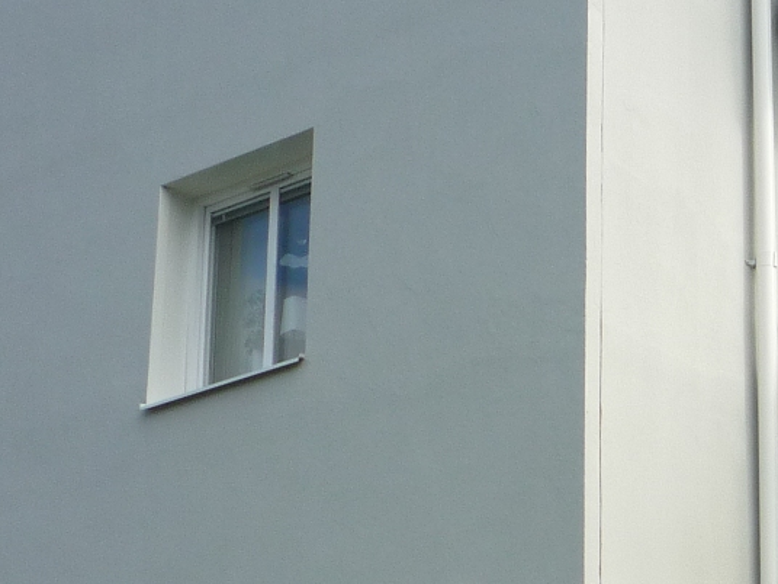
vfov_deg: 14.2
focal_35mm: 102
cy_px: 654
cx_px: 778
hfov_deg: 18.7
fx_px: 2292
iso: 100
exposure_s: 1/400
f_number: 4
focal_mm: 5.2
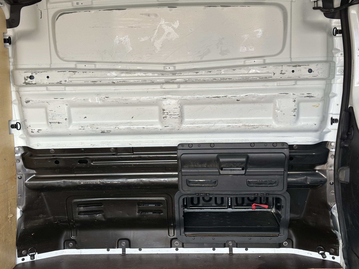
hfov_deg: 39.7
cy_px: 134
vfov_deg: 30.3
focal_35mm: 48
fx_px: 498
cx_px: 180
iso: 125
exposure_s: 1/121
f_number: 1.78
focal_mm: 6.86
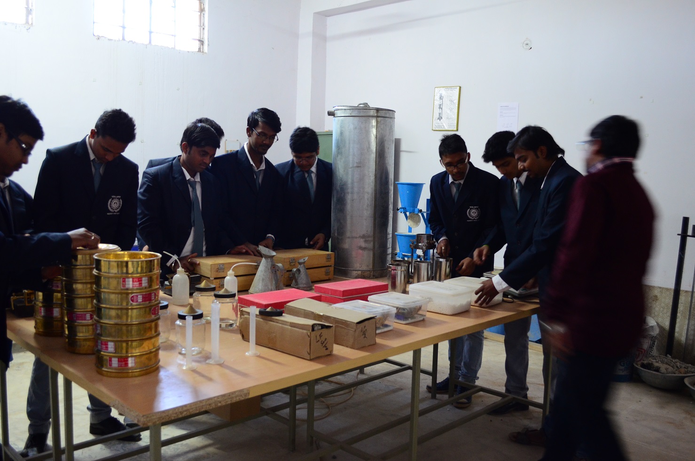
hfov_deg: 57.3
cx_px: 348
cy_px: 230
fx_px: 636
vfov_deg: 39.8
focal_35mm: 33
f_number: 3.8
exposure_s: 1/15
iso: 1250
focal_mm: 22
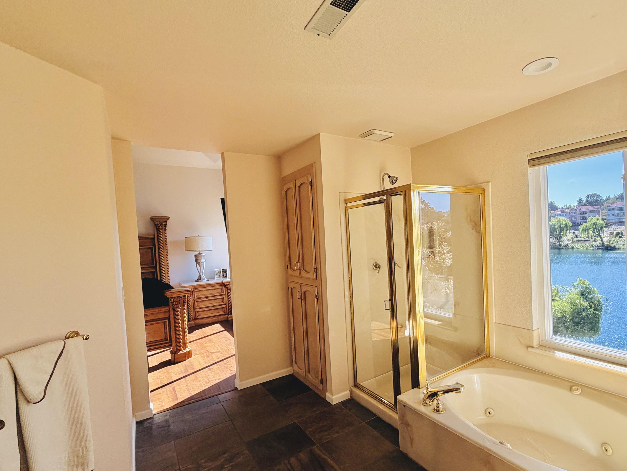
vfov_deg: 71.6
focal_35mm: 18
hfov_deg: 86.2
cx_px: 387
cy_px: 247
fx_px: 326
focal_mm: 2.22
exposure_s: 1/361
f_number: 2.2
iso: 50
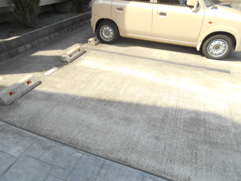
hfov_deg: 67.3
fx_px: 181
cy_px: 90
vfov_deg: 53.1
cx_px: 120
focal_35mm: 26
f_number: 3.2
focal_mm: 4.6
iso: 80
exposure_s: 1/320
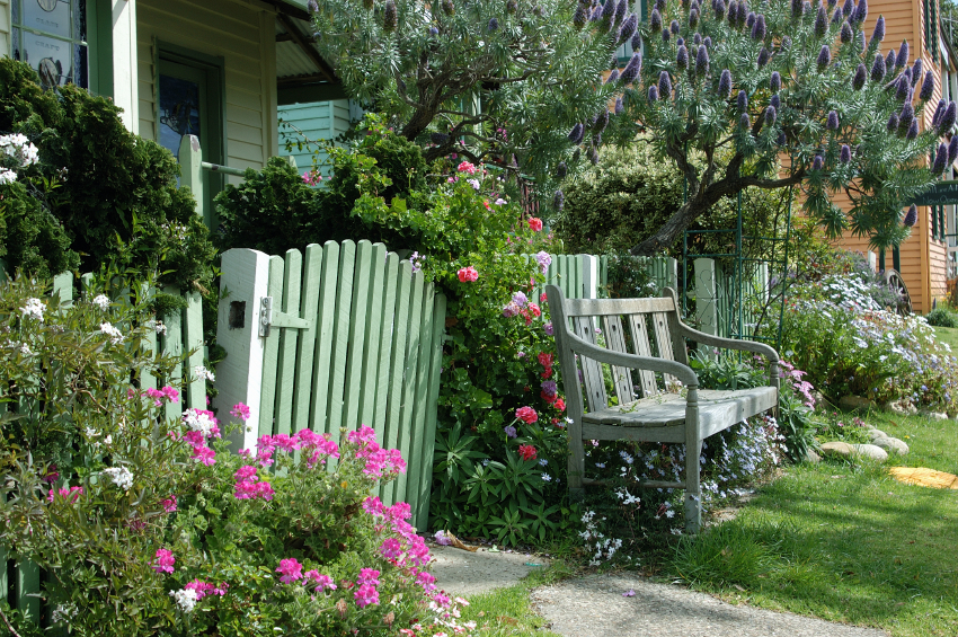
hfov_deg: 41.1
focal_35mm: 48
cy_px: 318
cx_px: 479
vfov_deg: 28.0
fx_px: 1276
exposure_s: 1/250
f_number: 8
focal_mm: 32
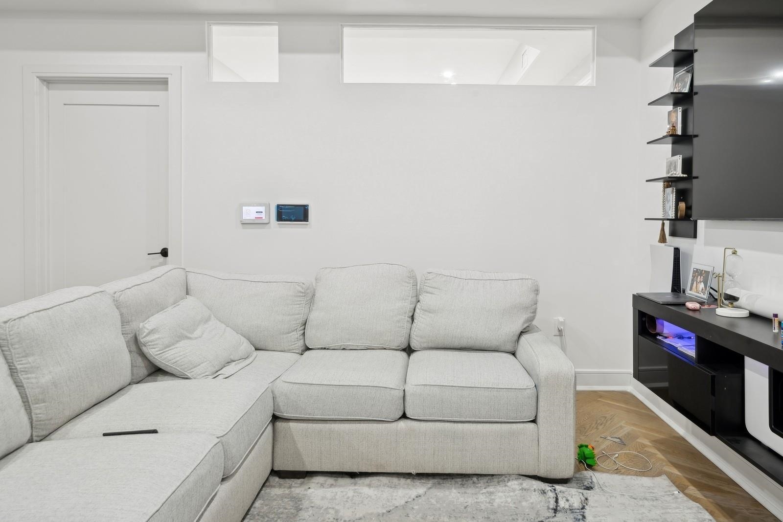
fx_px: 479
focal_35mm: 22
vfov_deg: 57.2
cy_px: 261
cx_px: 392
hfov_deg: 78.6
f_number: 11
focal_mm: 22
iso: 200
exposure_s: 1/1.67
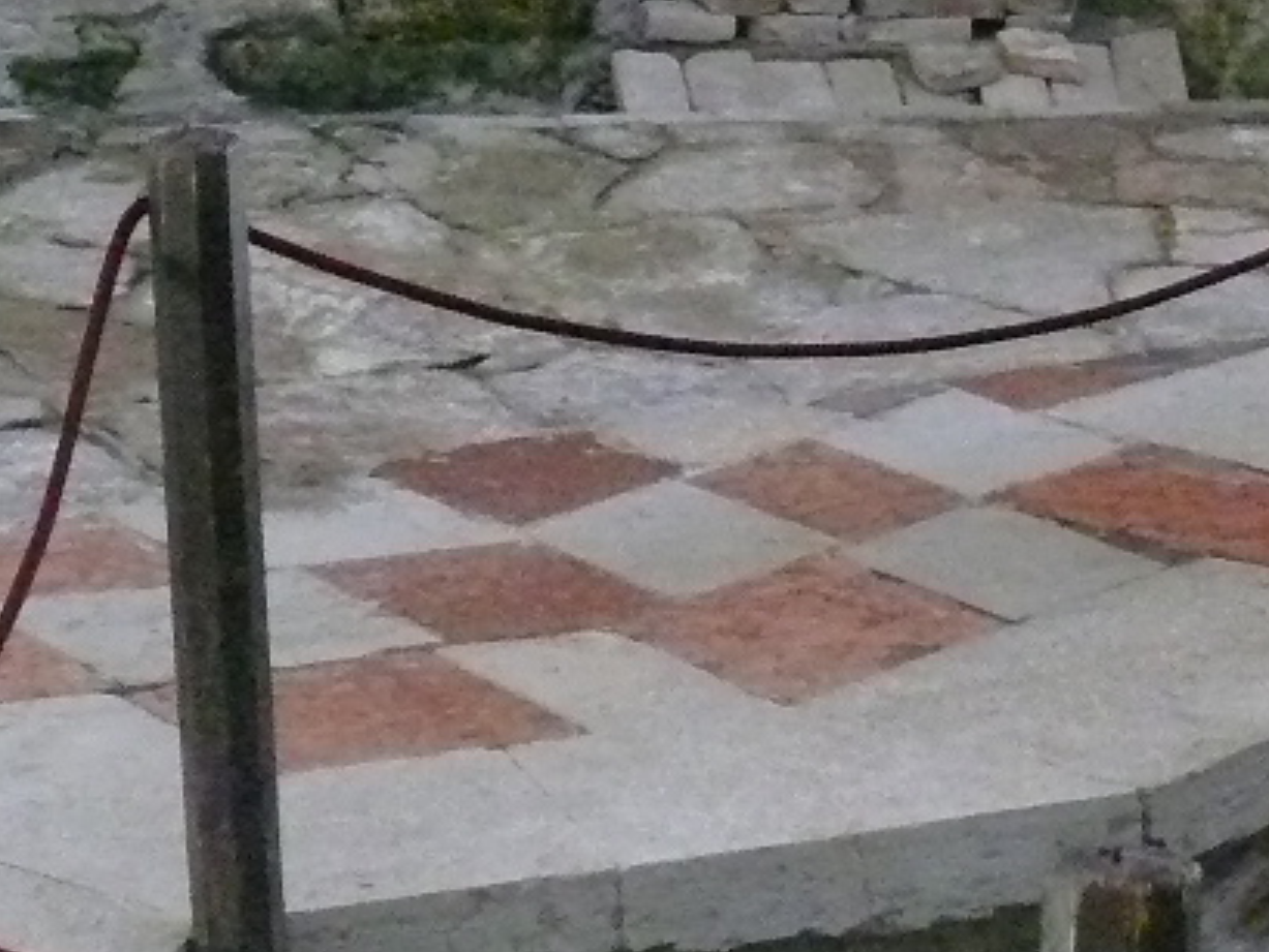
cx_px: 1604
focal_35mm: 137
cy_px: 512
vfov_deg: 10.8
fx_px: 5024
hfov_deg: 13.9
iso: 800
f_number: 2.8
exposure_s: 1/30
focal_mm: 7.4
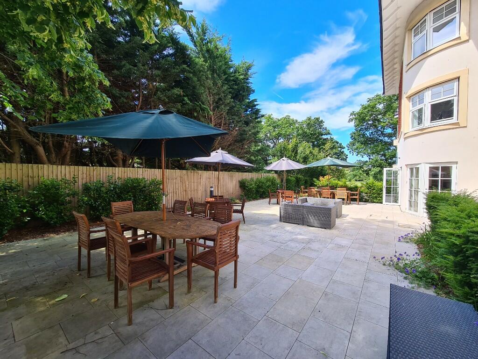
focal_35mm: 13
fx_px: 180
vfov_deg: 89.9
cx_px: 239
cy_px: 180
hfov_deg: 106.2
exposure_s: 1/381
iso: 50
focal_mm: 2.2
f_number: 2.2
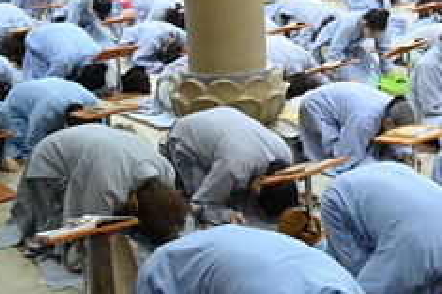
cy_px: 38
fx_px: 822
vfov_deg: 19.9
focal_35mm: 67
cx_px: 451
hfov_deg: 28.1
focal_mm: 24
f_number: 4
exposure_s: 1/320
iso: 16000
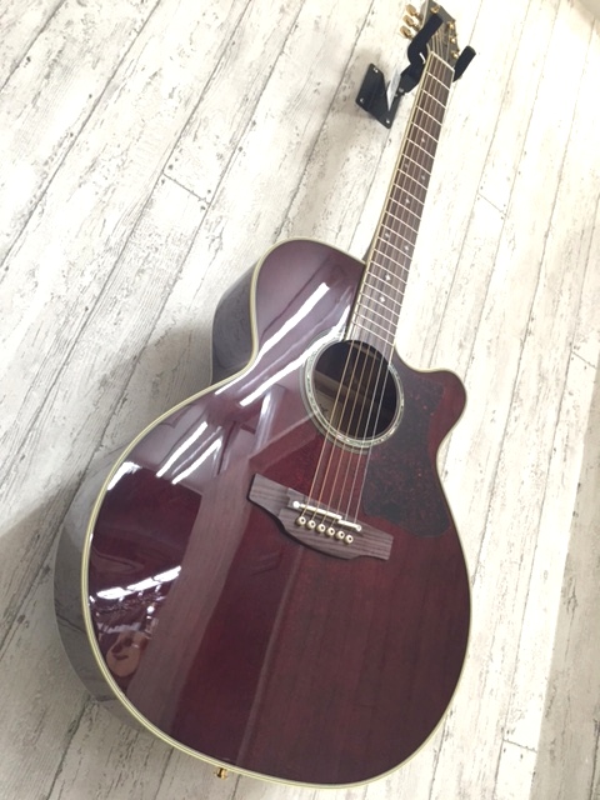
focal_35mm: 29
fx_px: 670
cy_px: 400
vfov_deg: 61.7
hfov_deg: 48.2
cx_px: 300
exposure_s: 1/30
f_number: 2.2
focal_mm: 4.15
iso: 125
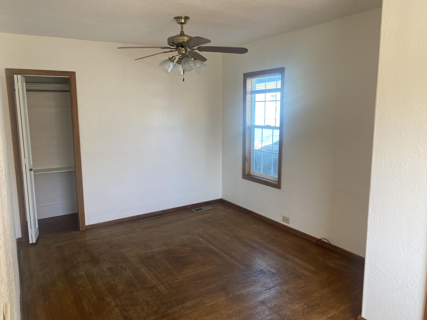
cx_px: 214
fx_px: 321
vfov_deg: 53.1
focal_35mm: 26
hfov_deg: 67.3
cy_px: 160
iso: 100
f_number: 1.8
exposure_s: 1/121
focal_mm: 4.25
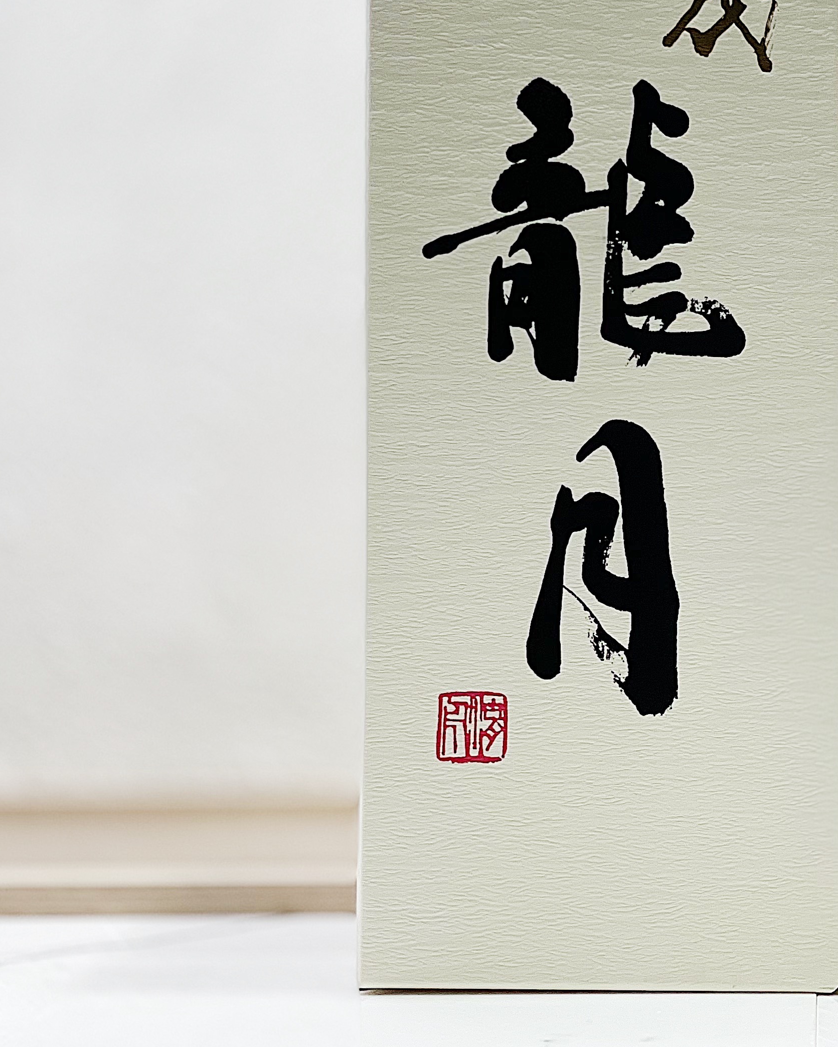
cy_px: 305
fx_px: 3038
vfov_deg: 19.5
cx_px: 801
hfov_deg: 15.5
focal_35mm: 98
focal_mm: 6
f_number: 2
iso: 80
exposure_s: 1/100
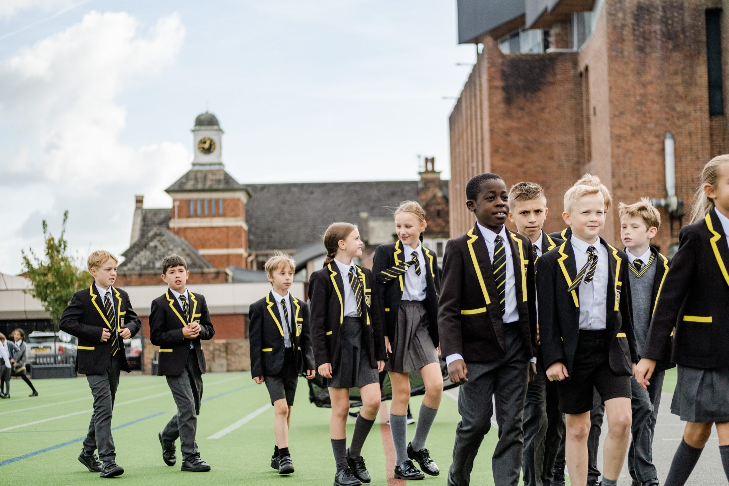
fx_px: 1519
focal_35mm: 75
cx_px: 364
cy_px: 243
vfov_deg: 18.2
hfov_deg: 27.0
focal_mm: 50
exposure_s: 1/5800
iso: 400
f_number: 2
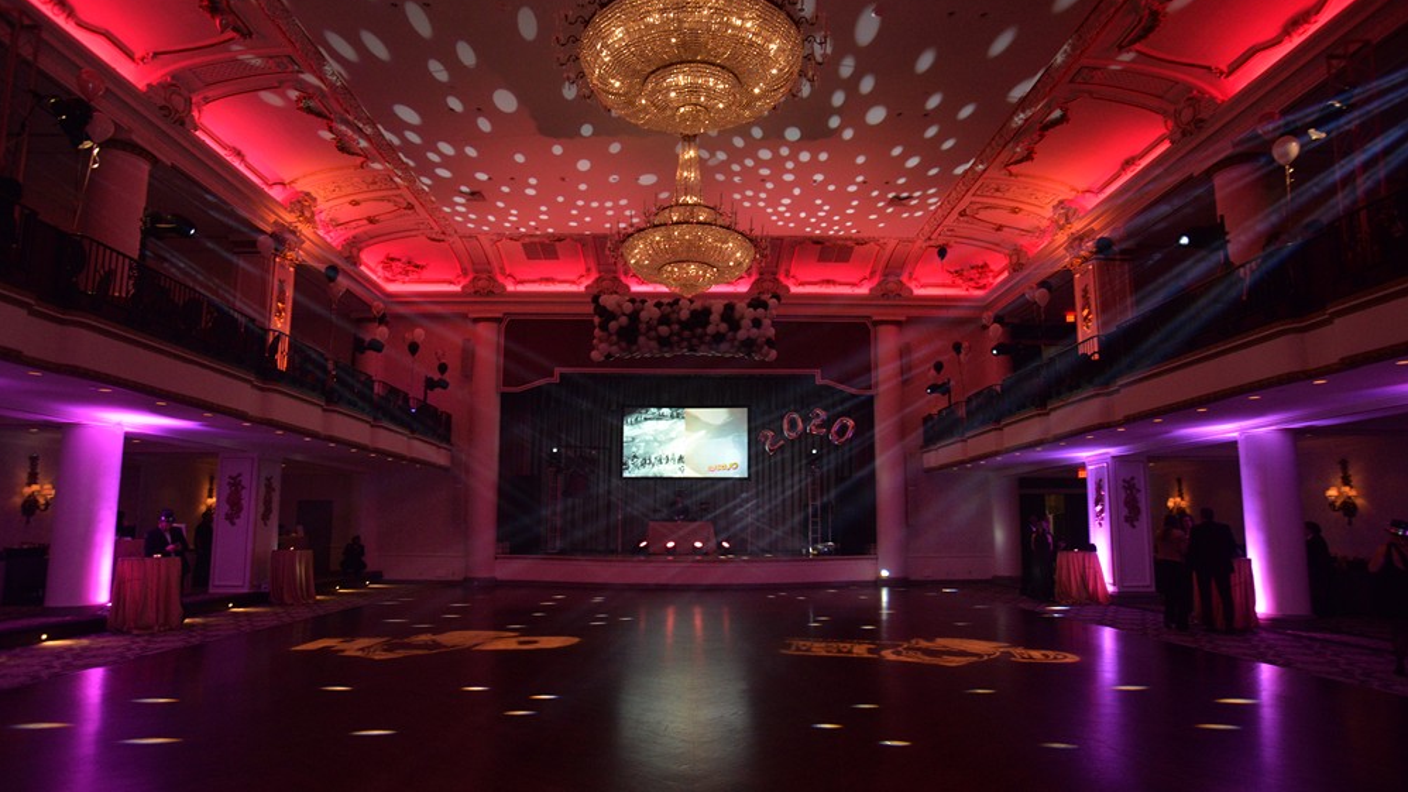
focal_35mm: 21
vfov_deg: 53.5
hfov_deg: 83.9
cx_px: 704
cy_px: 427
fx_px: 784
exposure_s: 1/60
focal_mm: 20
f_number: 4.5
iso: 2000
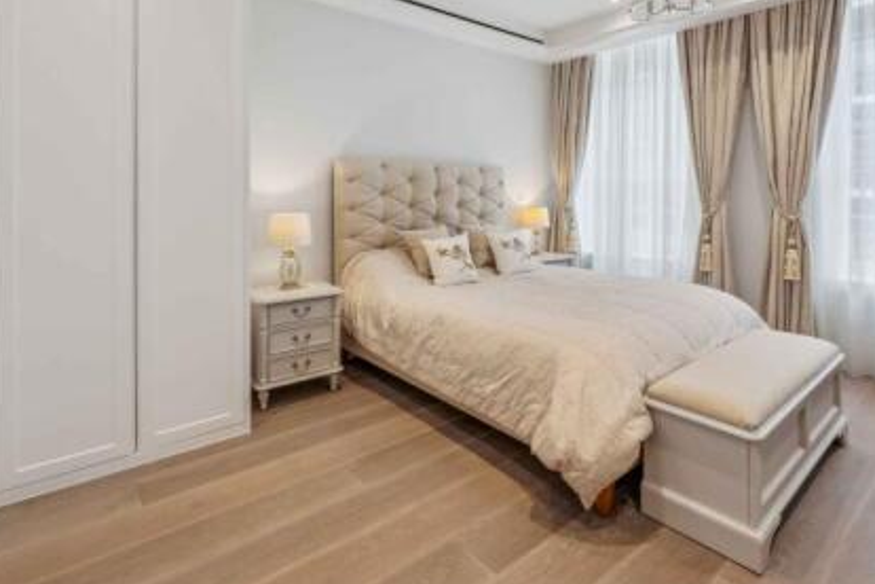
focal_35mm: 19
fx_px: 462
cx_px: 479
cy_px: 189
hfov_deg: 86.7
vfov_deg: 62.8
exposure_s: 1/4
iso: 50
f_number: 9.5
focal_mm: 12
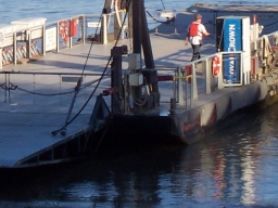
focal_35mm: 335
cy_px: -34
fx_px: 2690
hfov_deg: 5.9
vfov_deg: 4.4
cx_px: 89
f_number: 9.5
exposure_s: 1/125
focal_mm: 16.8
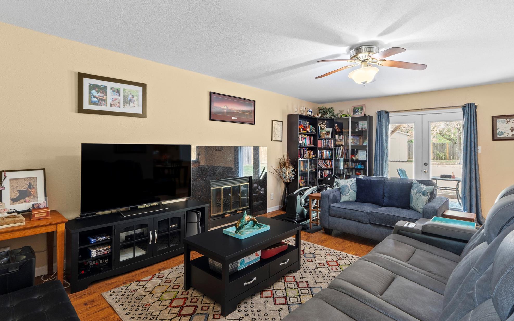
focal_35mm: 18
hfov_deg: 90.2
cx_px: 262
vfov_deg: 64.2
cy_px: 158
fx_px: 256
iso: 250
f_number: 11
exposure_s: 6
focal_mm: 11.5
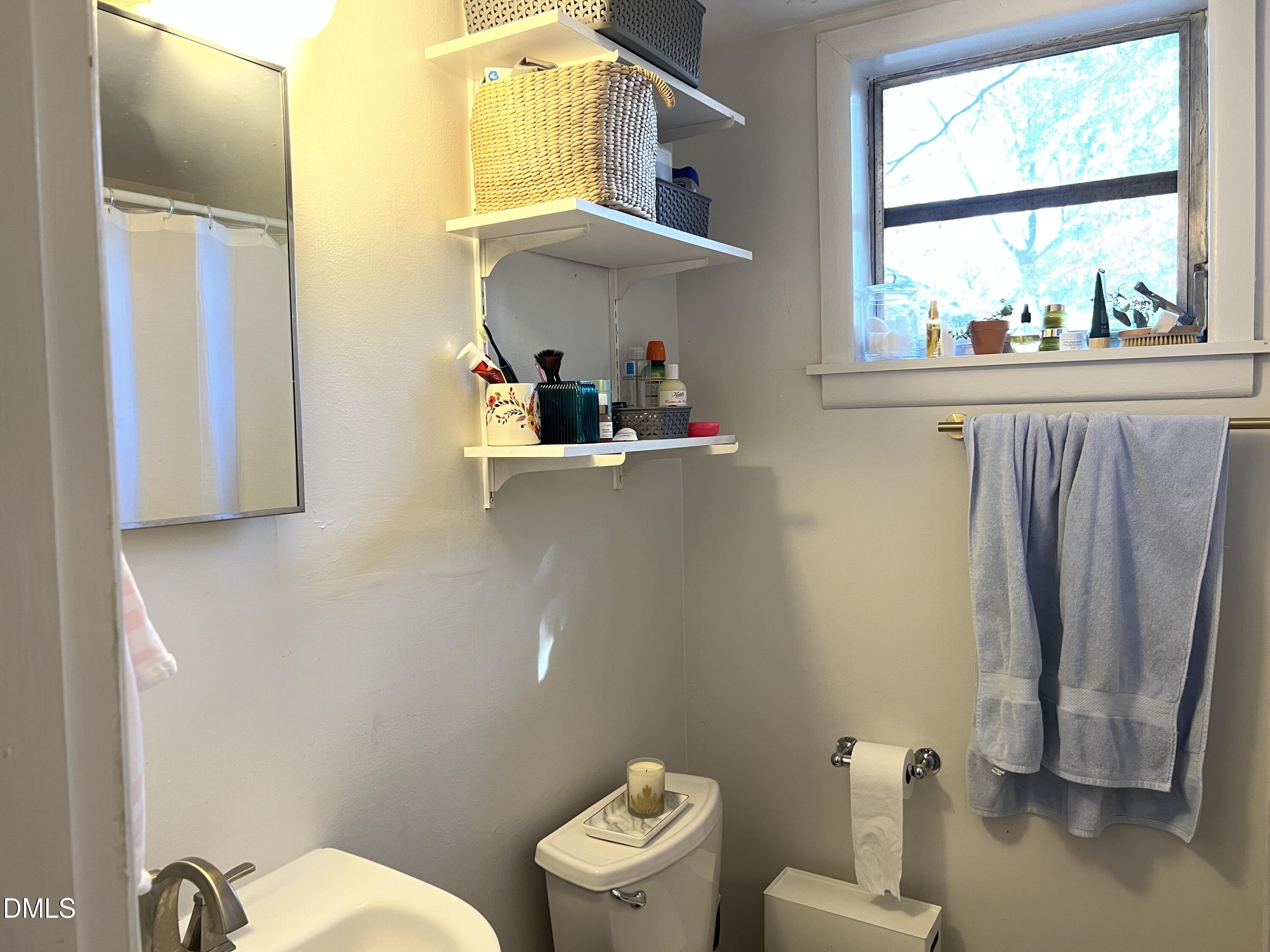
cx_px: 635
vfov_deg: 53.1
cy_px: 476
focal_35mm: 26
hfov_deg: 67.3
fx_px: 954
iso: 125
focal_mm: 5.7
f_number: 1.5
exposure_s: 1/60
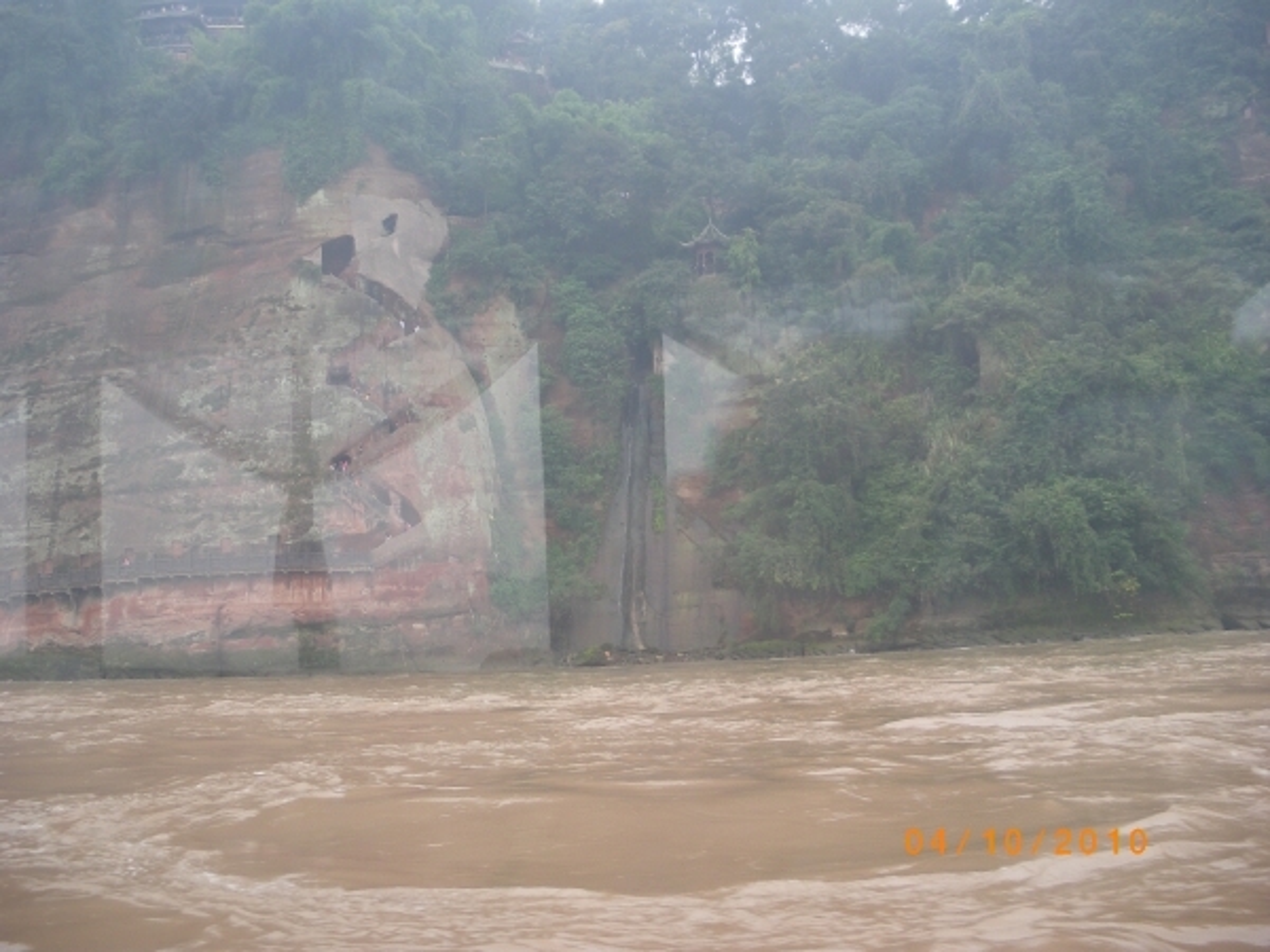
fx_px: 1321
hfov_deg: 51.4
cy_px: 476
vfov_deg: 39.7
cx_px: 635
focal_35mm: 36
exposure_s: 1/200
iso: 80
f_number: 3.5
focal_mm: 6.3
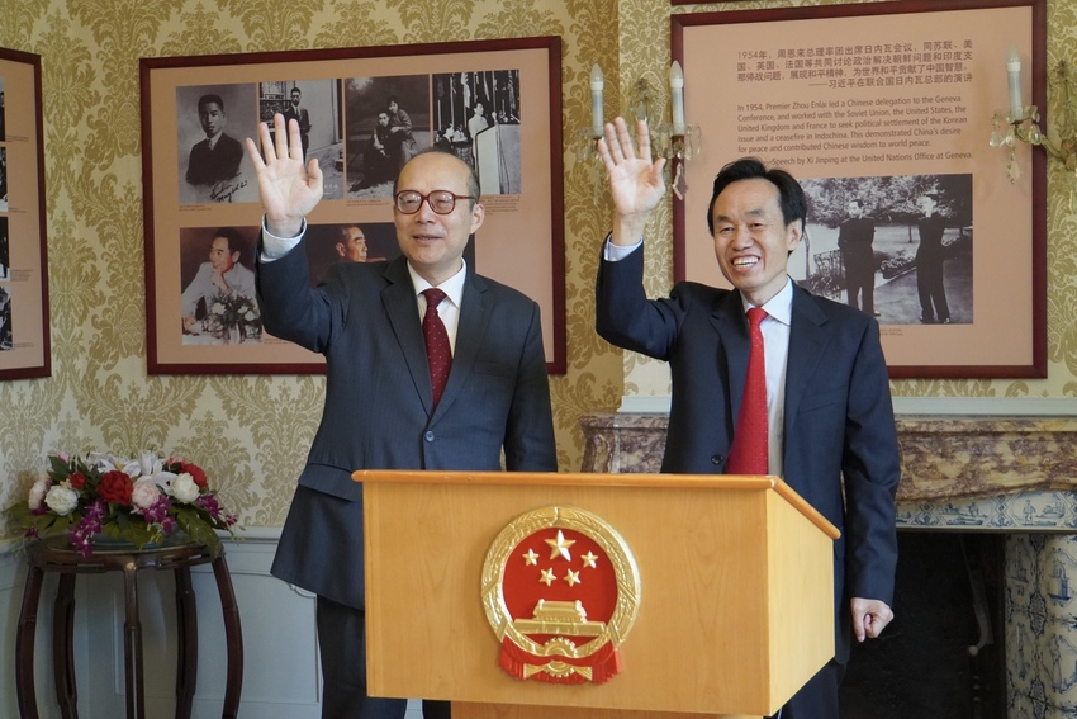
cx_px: 538
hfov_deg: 30.5
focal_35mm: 66
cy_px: 360
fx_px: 1975
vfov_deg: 20.6
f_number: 5
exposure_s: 1/160
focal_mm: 44
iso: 2500
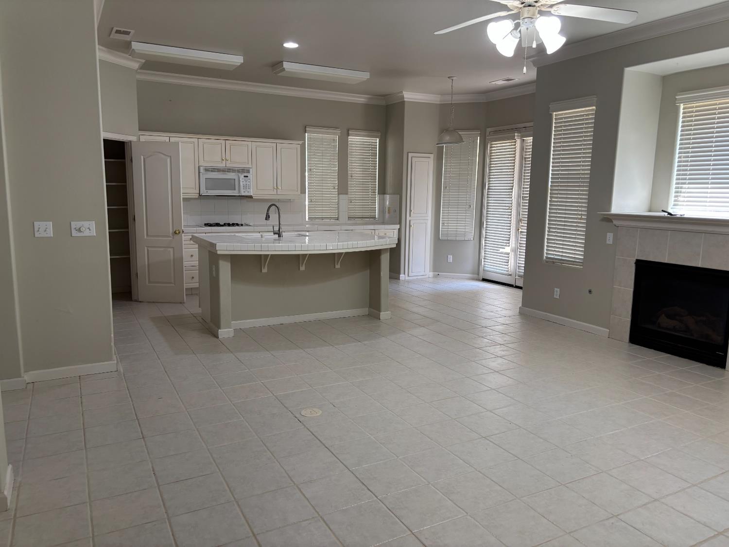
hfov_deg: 67.3
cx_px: 364
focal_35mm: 26
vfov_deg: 53.1
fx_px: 548
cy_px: 274
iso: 100
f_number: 1.6
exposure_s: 1/60
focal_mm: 5.96
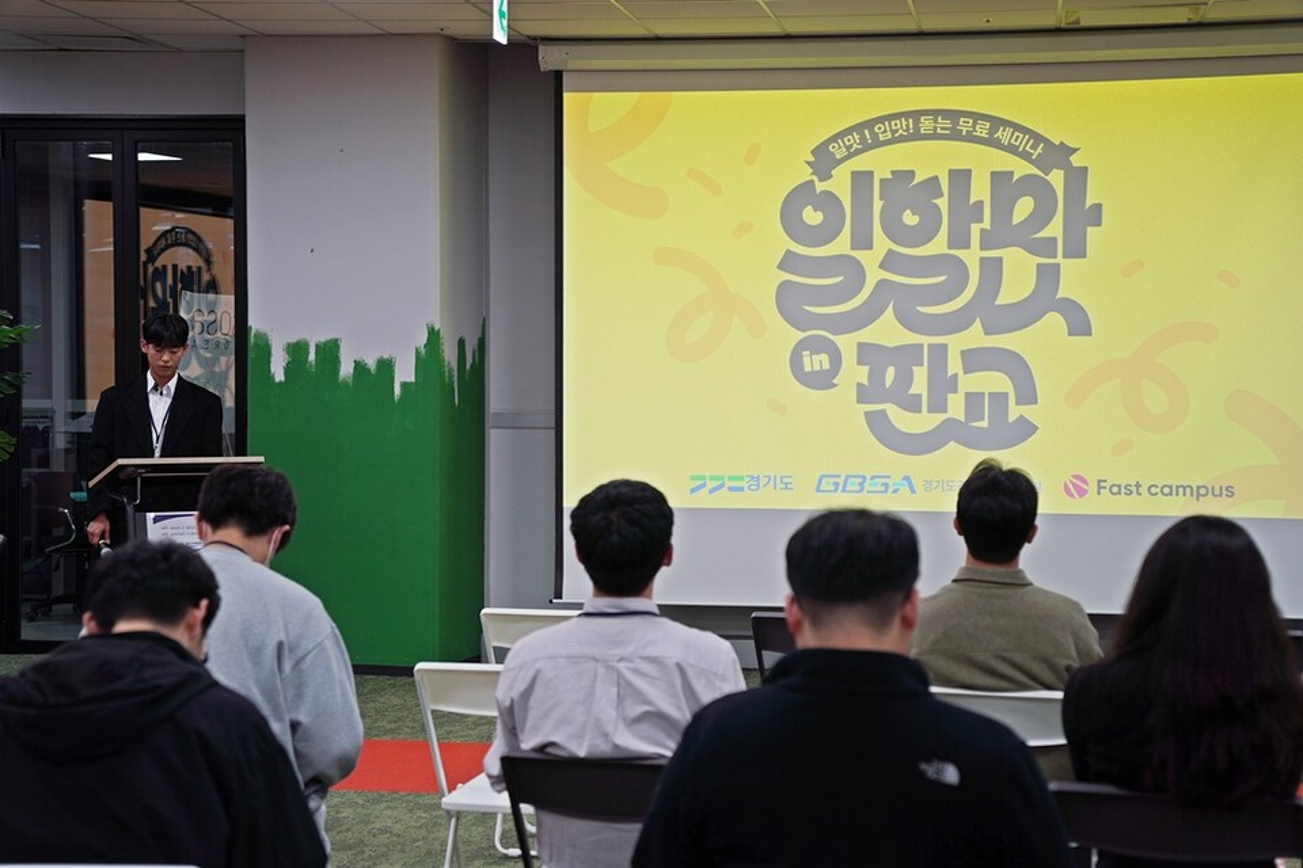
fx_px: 2714
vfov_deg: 18.2
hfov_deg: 27.0
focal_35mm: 75
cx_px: 652
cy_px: 434
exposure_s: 1/80
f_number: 2.8
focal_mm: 50
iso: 100
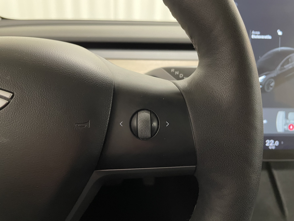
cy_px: 110
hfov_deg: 67.3
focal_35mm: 26
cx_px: 147
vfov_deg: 53.1
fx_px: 221
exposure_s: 1/25
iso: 500
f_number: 1.6
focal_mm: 4.2
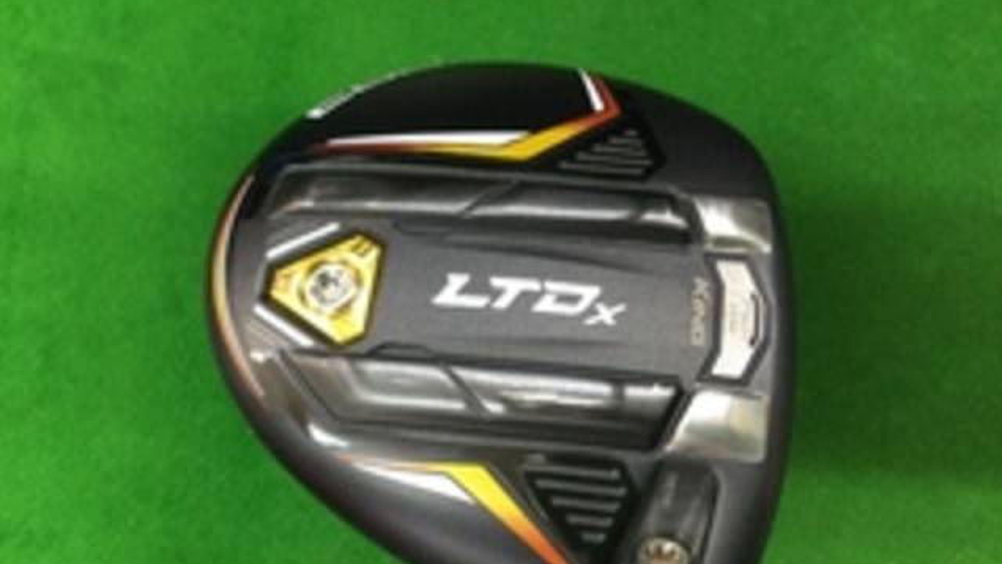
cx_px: 503
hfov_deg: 58.0
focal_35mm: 34
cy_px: 370
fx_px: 903
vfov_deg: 34.4
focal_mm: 3.3
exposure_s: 1/30
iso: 125
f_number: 2.4
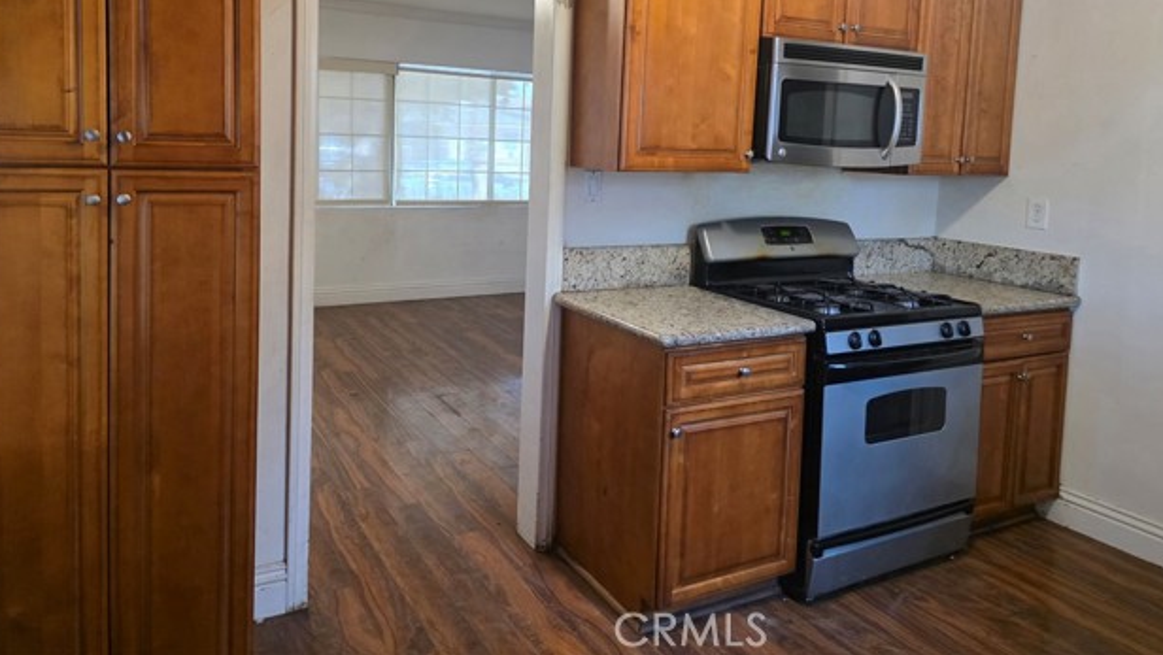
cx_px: 576
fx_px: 802
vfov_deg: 43.6
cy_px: 205
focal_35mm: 26
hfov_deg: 71.9
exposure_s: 1/120
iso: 800
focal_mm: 6.3
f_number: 1.7
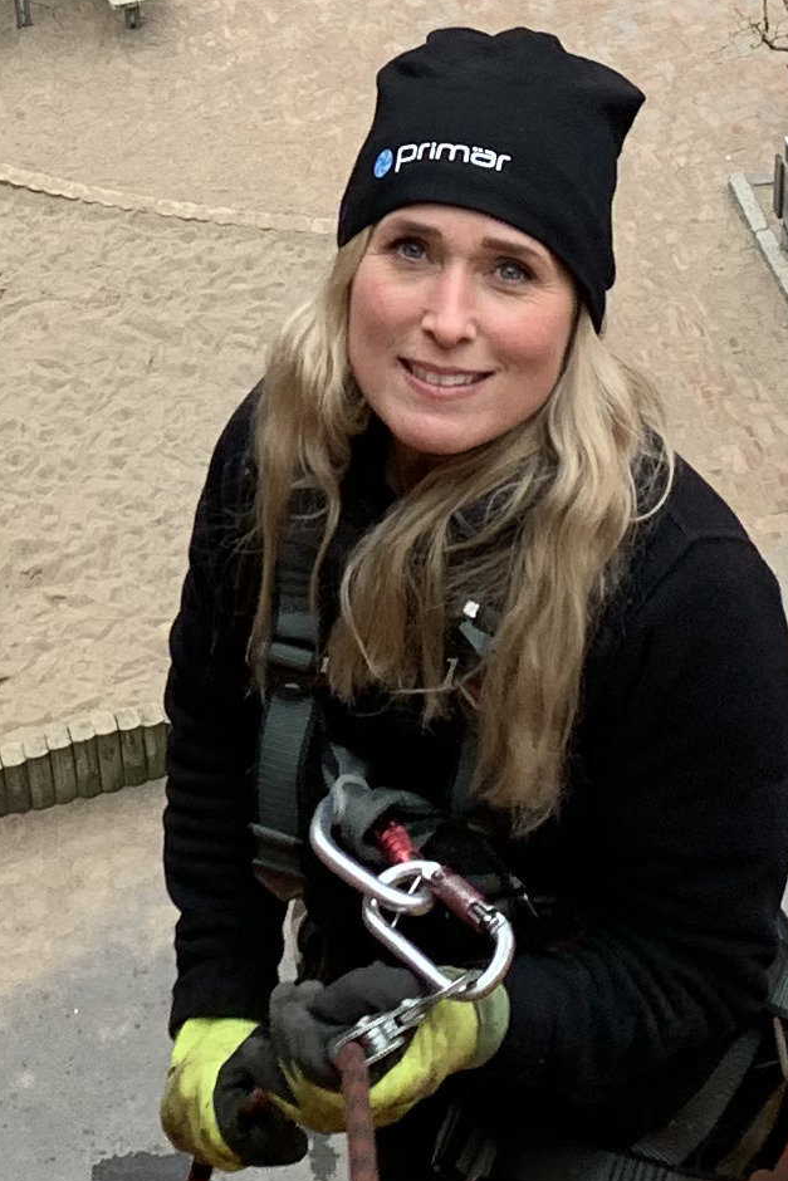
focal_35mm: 116
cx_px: -16
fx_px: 3807
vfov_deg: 16.8
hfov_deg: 11.7
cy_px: -279
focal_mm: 4.25
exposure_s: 1/121
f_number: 1.8
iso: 64
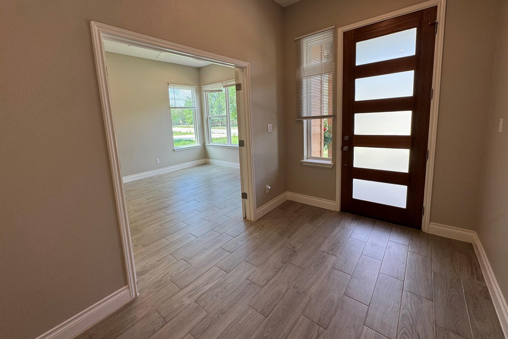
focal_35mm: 15
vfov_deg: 77.0
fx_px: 212
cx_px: 248
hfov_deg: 100.4
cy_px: 148
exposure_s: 1/120
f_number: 2.2
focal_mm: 2.22
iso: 50
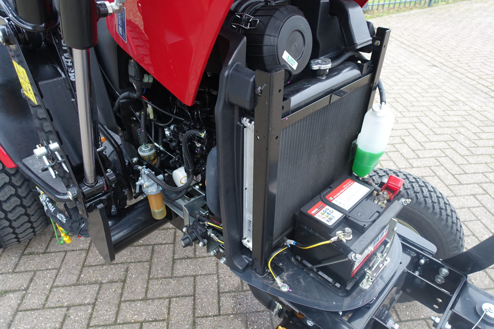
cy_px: 164
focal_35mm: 24
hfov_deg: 73.7
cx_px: 247
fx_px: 329
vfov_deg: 53.1
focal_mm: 8.8
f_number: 2.8
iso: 125
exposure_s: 1/50
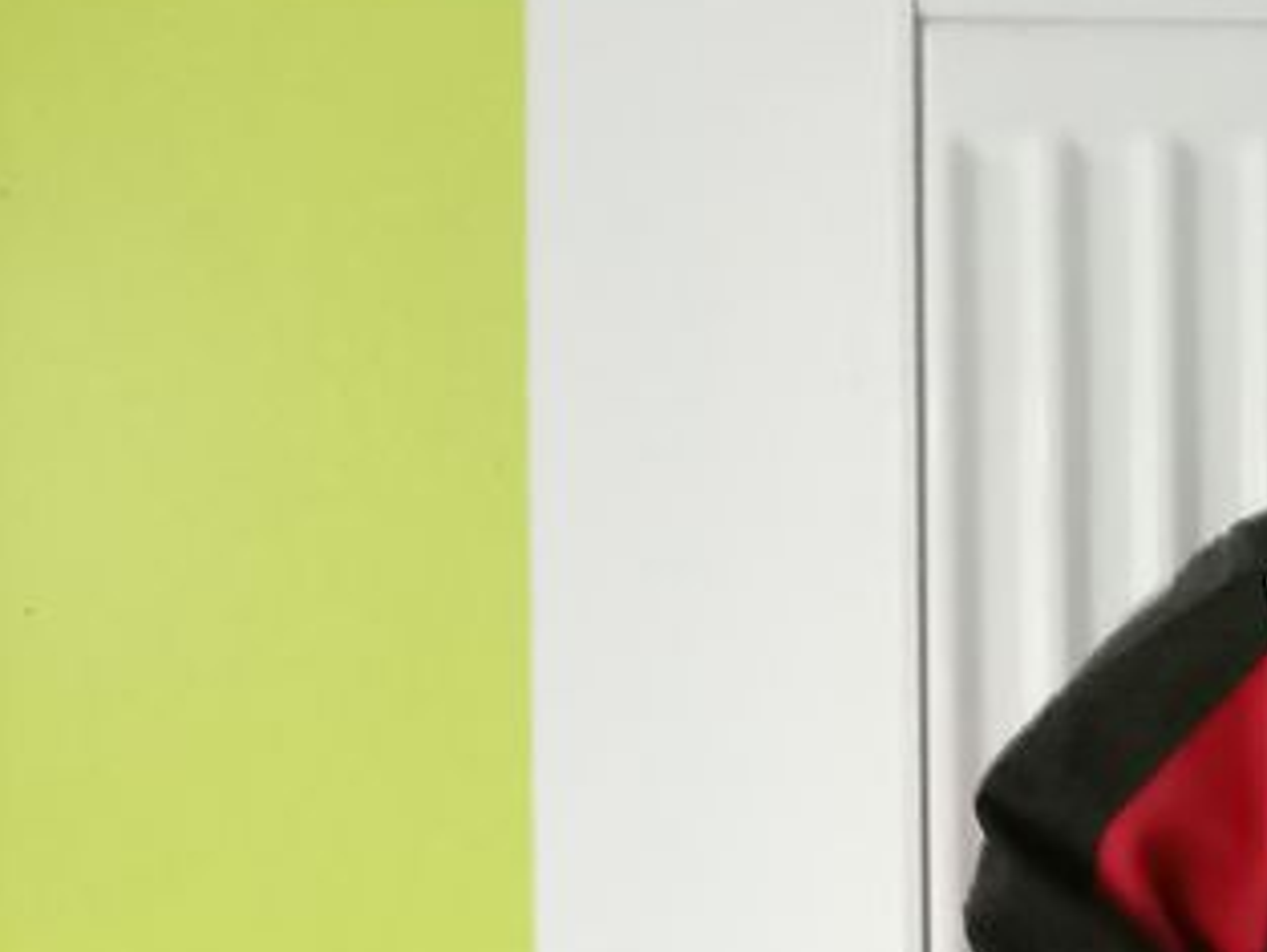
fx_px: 3039
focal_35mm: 83
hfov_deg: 19.7
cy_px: 1333
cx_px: 2016
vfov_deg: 16.5
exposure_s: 1/16.7
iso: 2807
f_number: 1.8
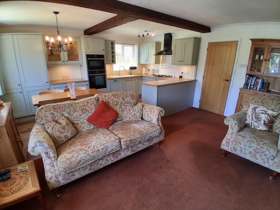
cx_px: 140
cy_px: 105
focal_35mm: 17
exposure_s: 1/50
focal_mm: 1.4
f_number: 2.2
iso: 100
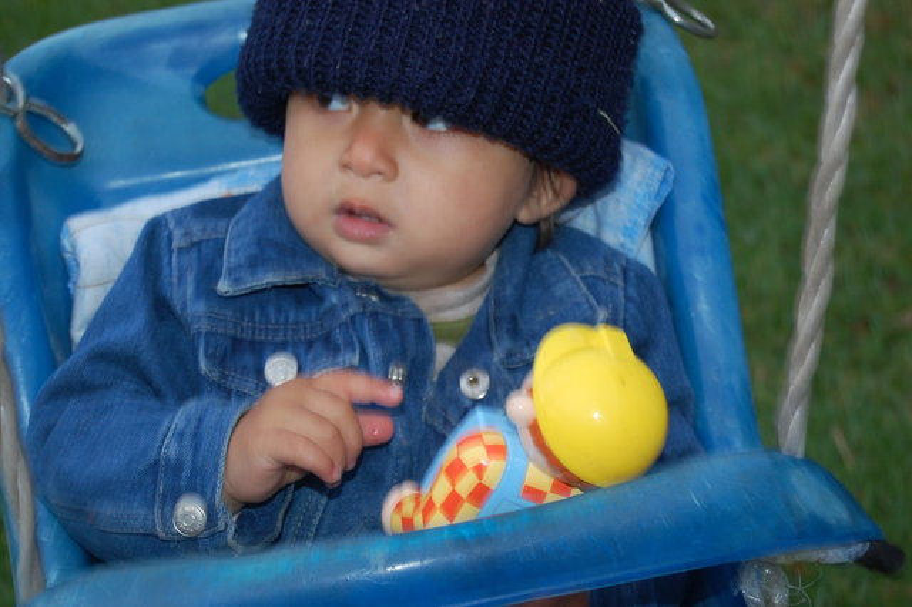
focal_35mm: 82
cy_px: 304
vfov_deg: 16.5
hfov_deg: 24.6
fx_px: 2089
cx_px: 456
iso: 400
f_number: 5.6
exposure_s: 1/60
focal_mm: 55
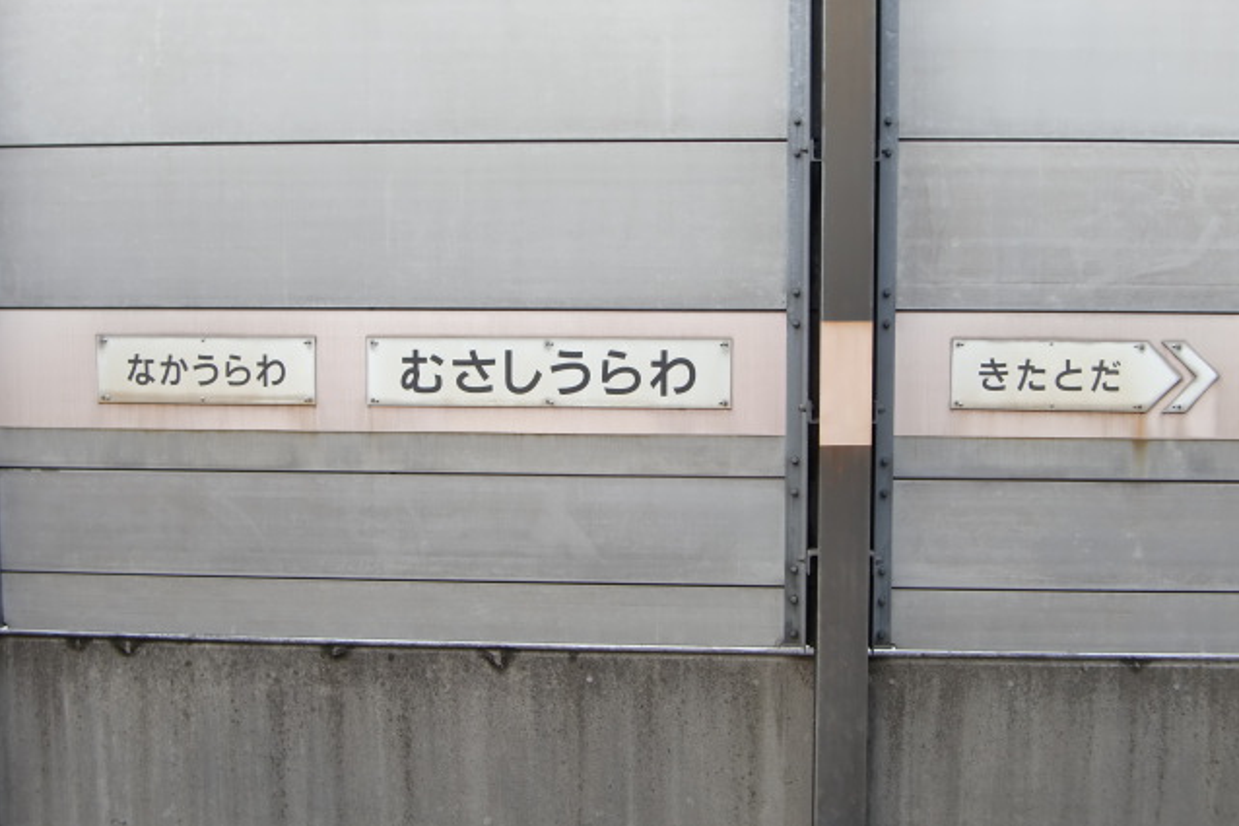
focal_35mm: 48
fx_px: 1651
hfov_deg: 41.1
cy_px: 404
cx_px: 620
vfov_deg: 28.1
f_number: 3.3
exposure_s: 1/60
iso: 64
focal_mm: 8.2
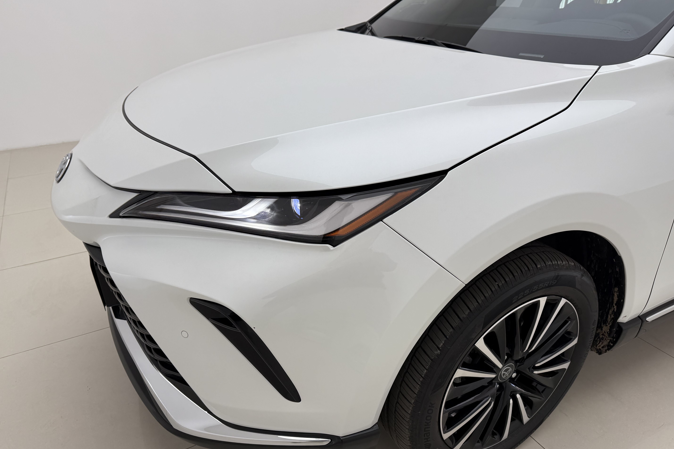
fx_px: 468
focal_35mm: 25
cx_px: 337
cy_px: 245
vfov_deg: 51.2
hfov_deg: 71.5
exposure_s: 1/507
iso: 100
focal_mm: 6.76
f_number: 1.78
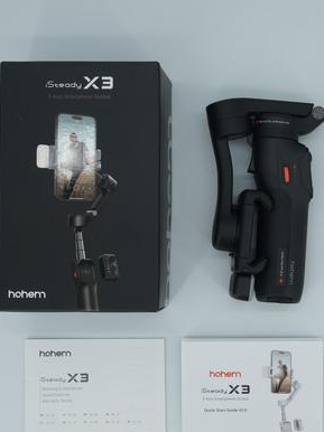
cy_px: 248
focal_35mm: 70
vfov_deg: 27.8
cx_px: 262
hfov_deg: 20.7
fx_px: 875
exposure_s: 1/320
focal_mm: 26
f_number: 4
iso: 1250
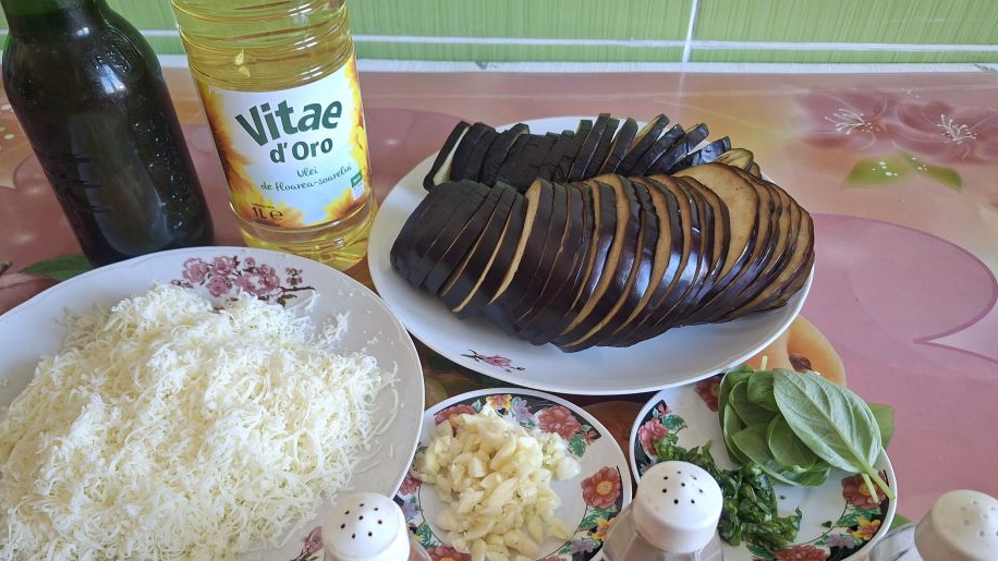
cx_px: 477
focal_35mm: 28
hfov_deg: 67.9
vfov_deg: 40.8
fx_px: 741
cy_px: 385
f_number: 1.8
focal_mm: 5.54
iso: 160
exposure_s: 1/50
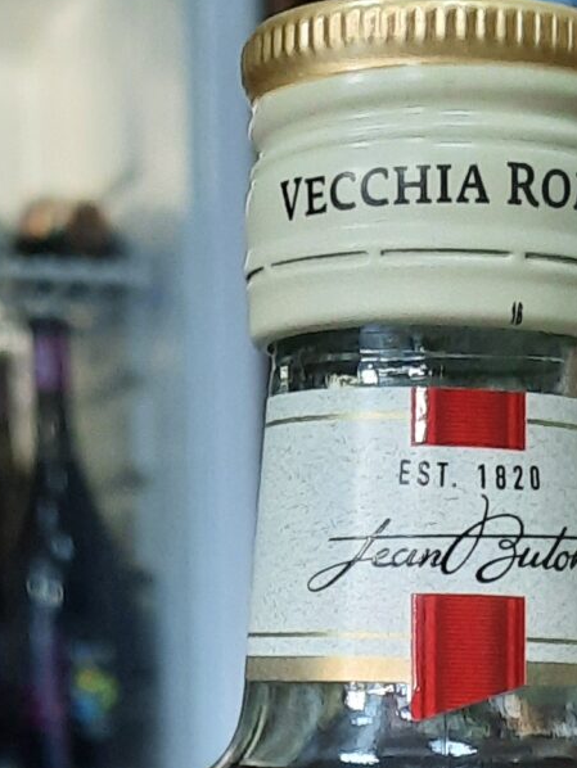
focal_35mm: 107
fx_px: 2376
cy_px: 1363
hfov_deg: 13.8
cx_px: 482
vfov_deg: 15.8
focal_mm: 4.6
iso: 250
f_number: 2
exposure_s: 1/50
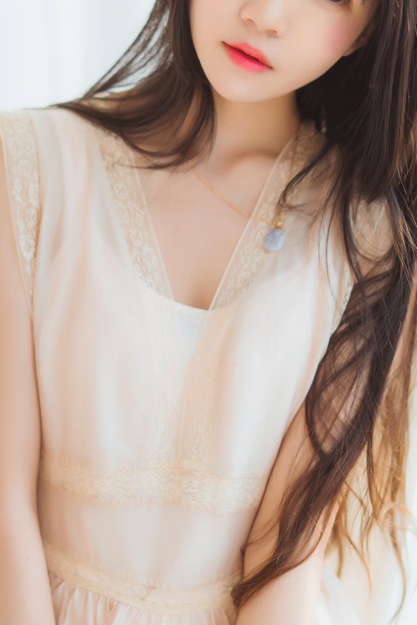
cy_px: 336
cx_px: 127
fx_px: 1755
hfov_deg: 13.5
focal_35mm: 101
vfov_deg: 20.2
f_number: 1.4
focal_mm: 50
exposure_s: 1/400
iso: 100
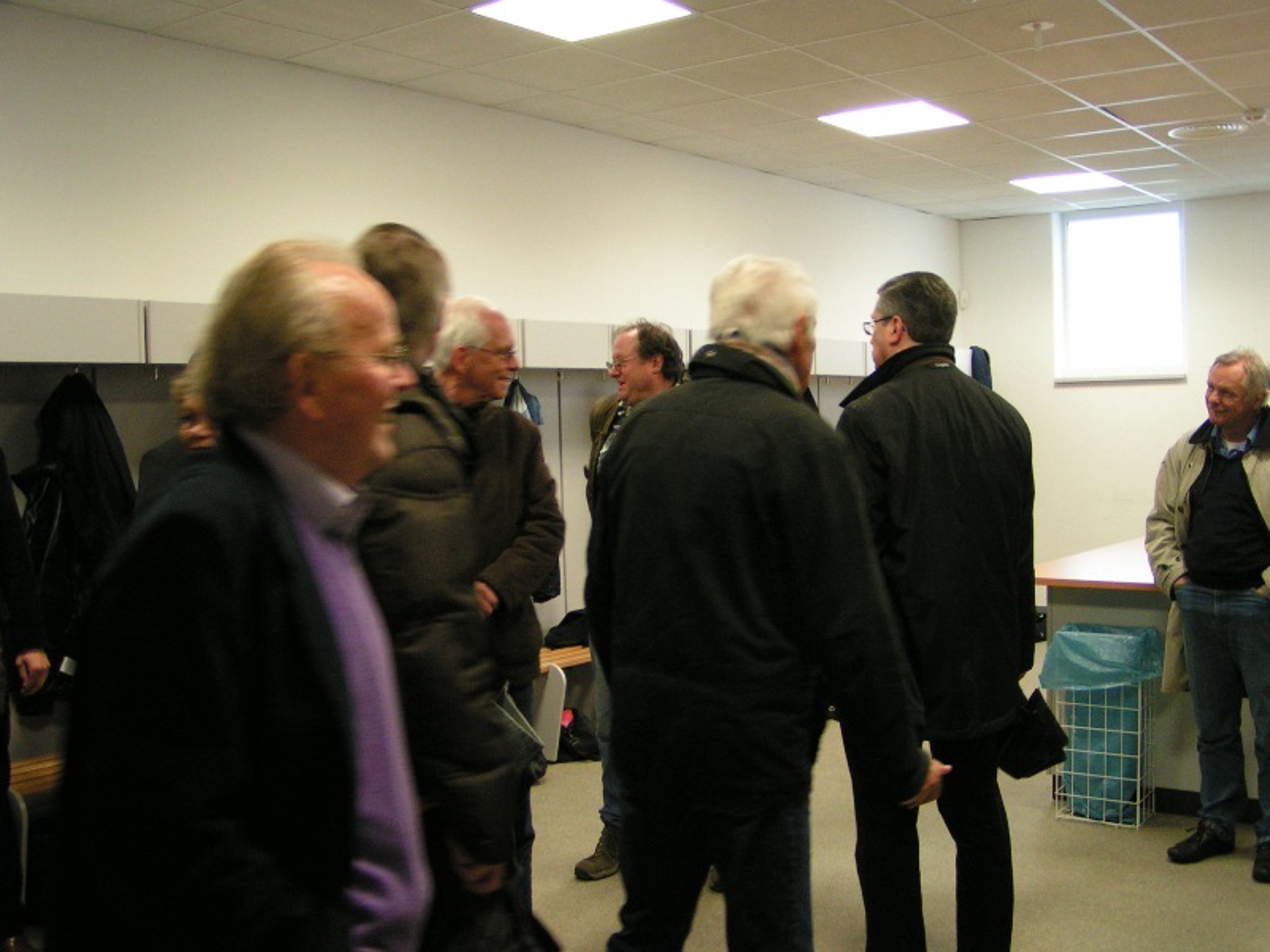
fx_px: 1394
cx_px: 635
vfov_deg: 37.7
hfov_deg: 49.0
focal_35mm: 38
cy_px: 476
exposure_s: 1/25
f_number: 2.8
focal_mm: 5.8
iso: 200
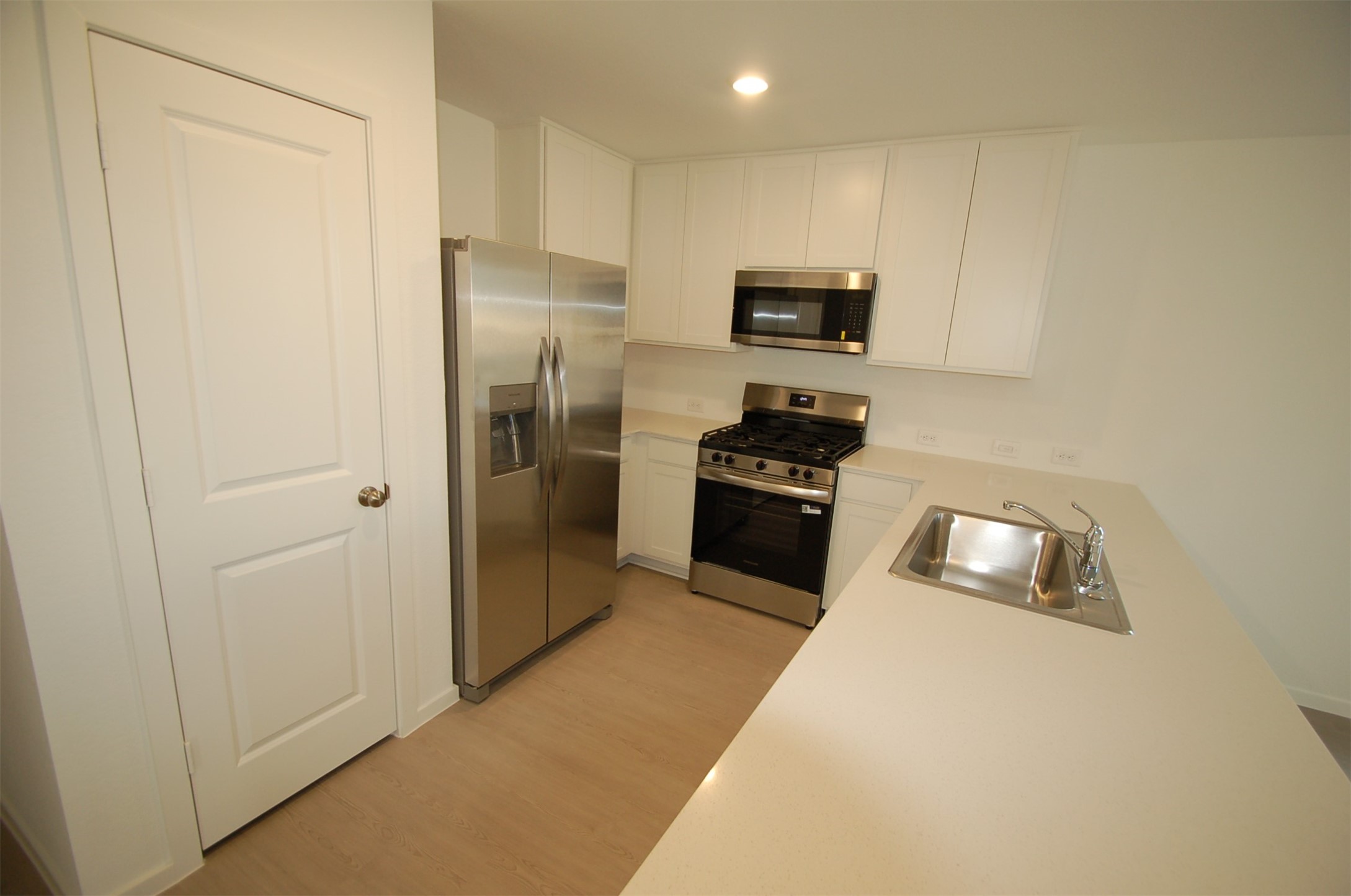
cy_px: 448
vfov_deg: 77.1
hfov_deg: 100.5
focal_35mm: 15
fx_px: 562
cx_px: 676
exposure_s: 1/60
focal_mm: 10
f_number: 3.5
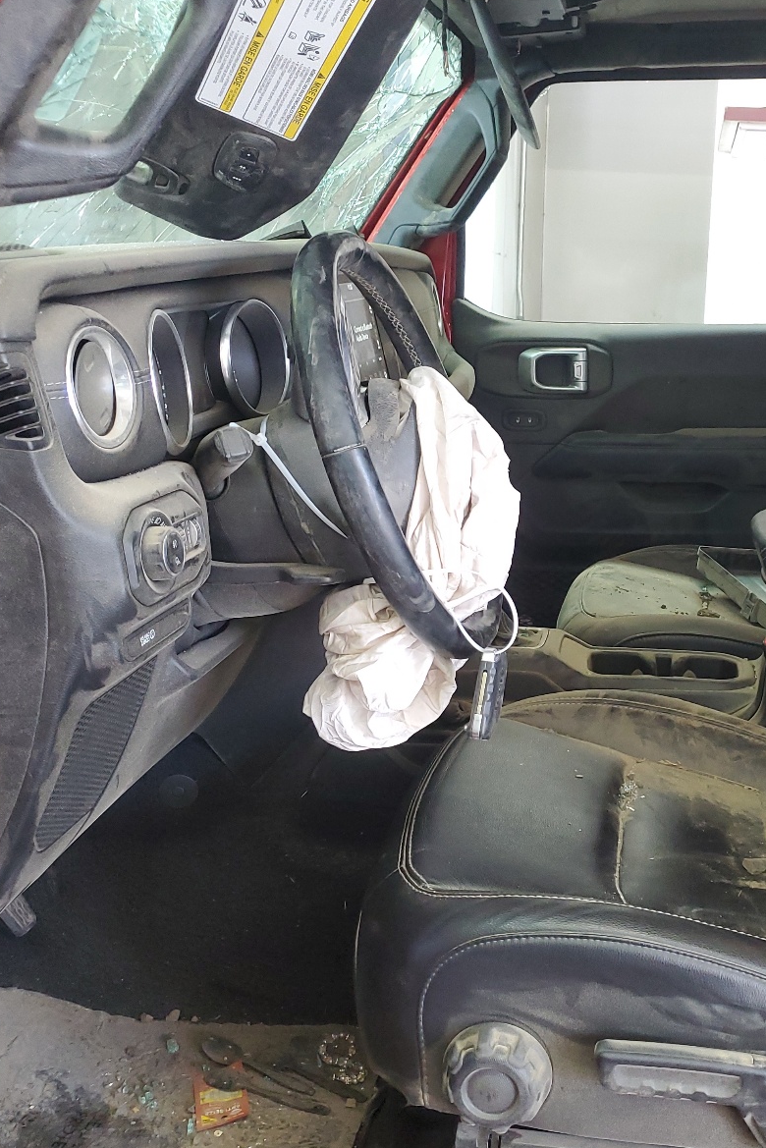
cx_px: 629
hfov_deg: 34.7
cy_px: 578
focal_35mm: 37
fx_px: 1180
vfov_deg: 51.9
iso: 185
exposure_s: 1/60.2
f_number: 1.5
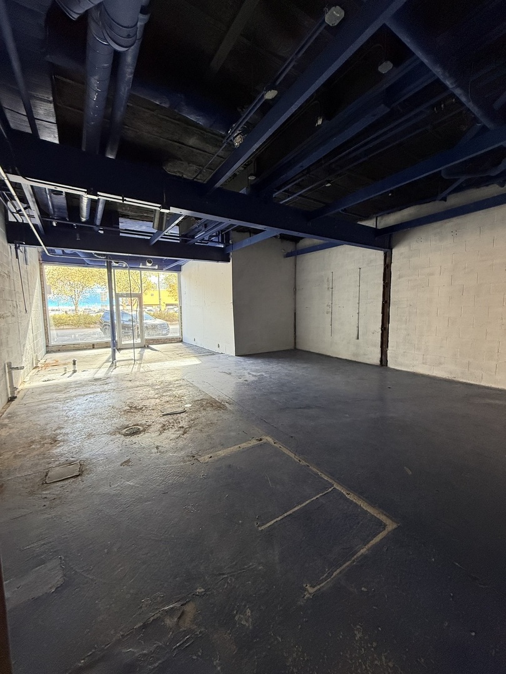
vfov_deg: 102.1
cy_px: 337
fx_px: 273
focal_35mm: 14
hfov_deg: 85.7
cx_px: 253
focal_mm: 2.22
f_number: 2.2
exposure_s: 1/99
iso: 250
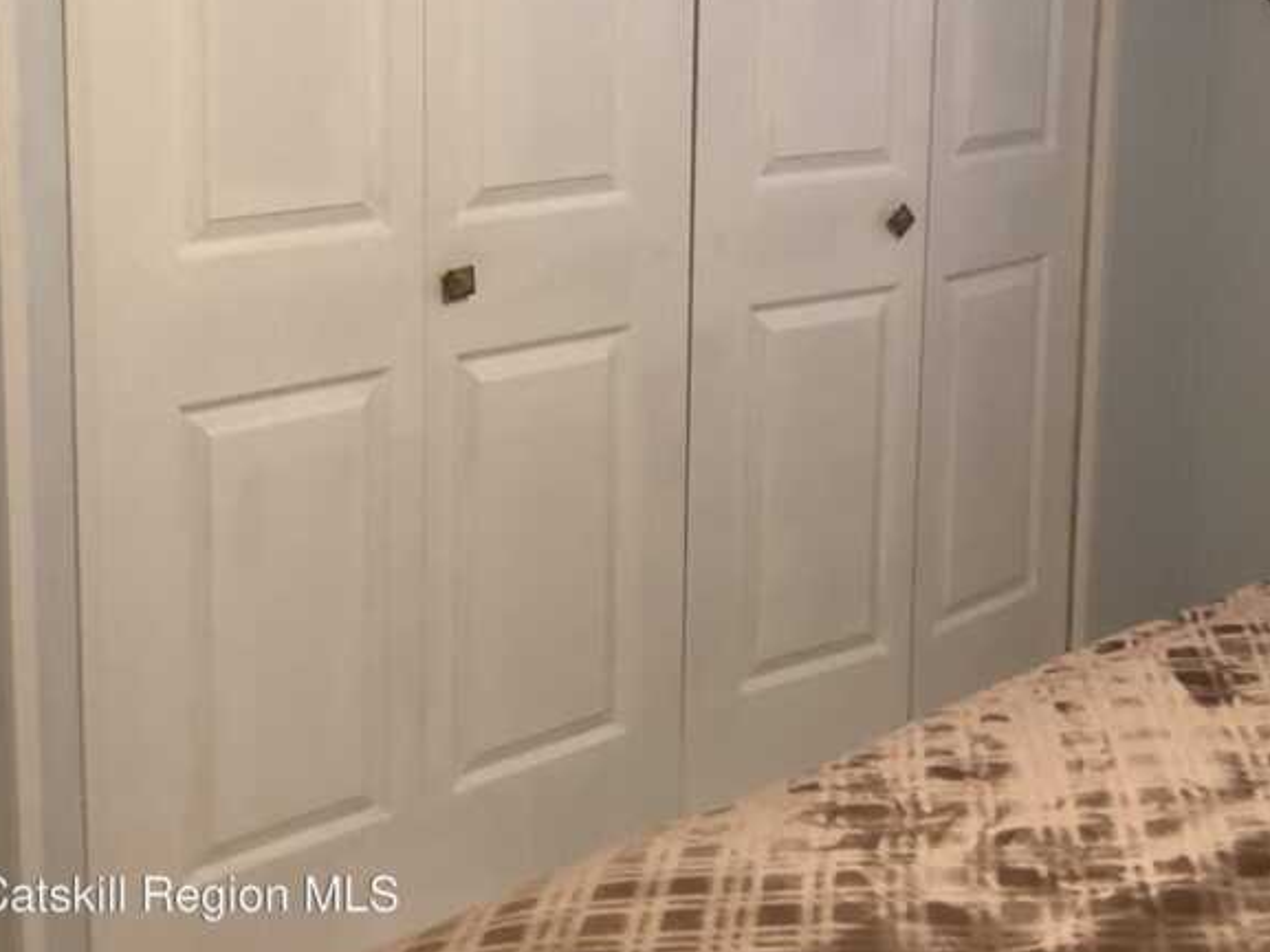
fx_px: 2018
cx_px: 784
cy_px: 128
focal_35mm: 55
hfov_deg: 34.8
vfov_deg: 25.9
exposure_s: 1/50
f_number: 2.4
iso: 250
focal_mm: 3.3
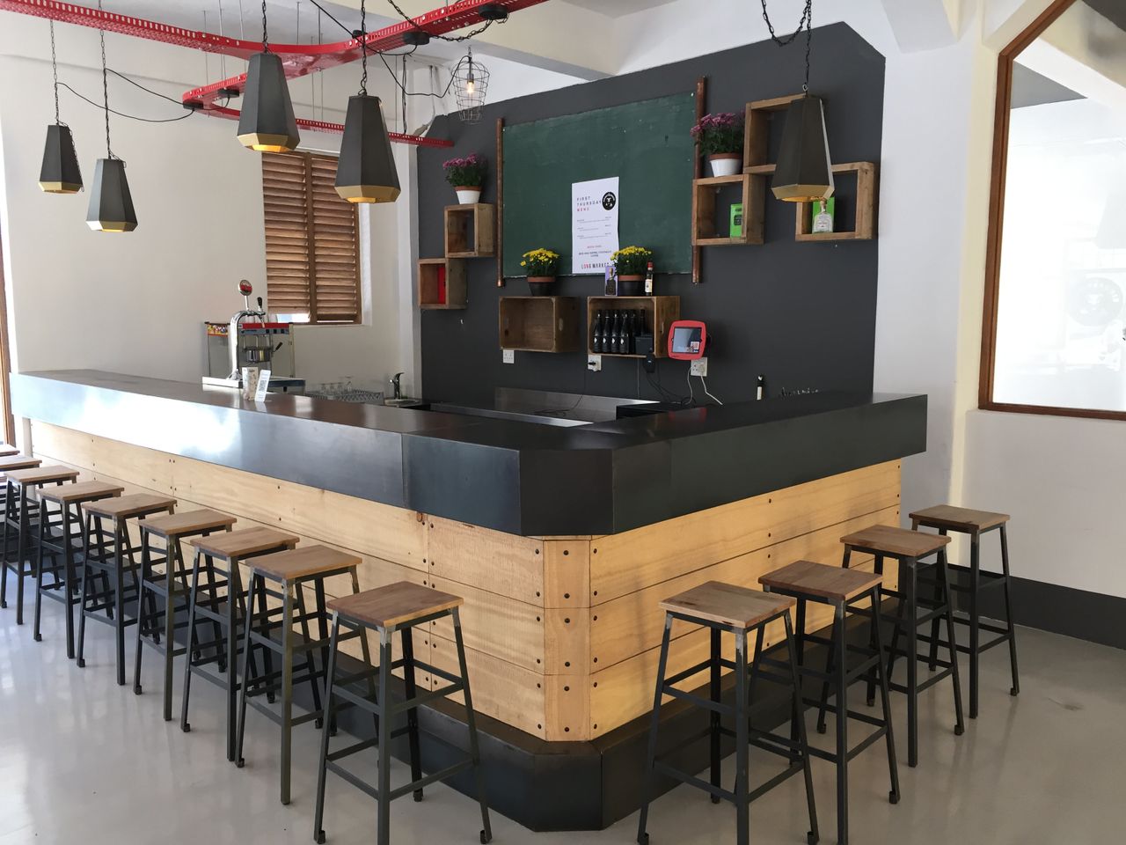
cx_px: 563
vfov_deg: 48.2
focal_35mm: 29
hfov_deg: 61.7
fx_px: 943
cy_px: 422
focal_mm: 4.15
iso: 32
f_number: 2.2
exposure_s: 1/33
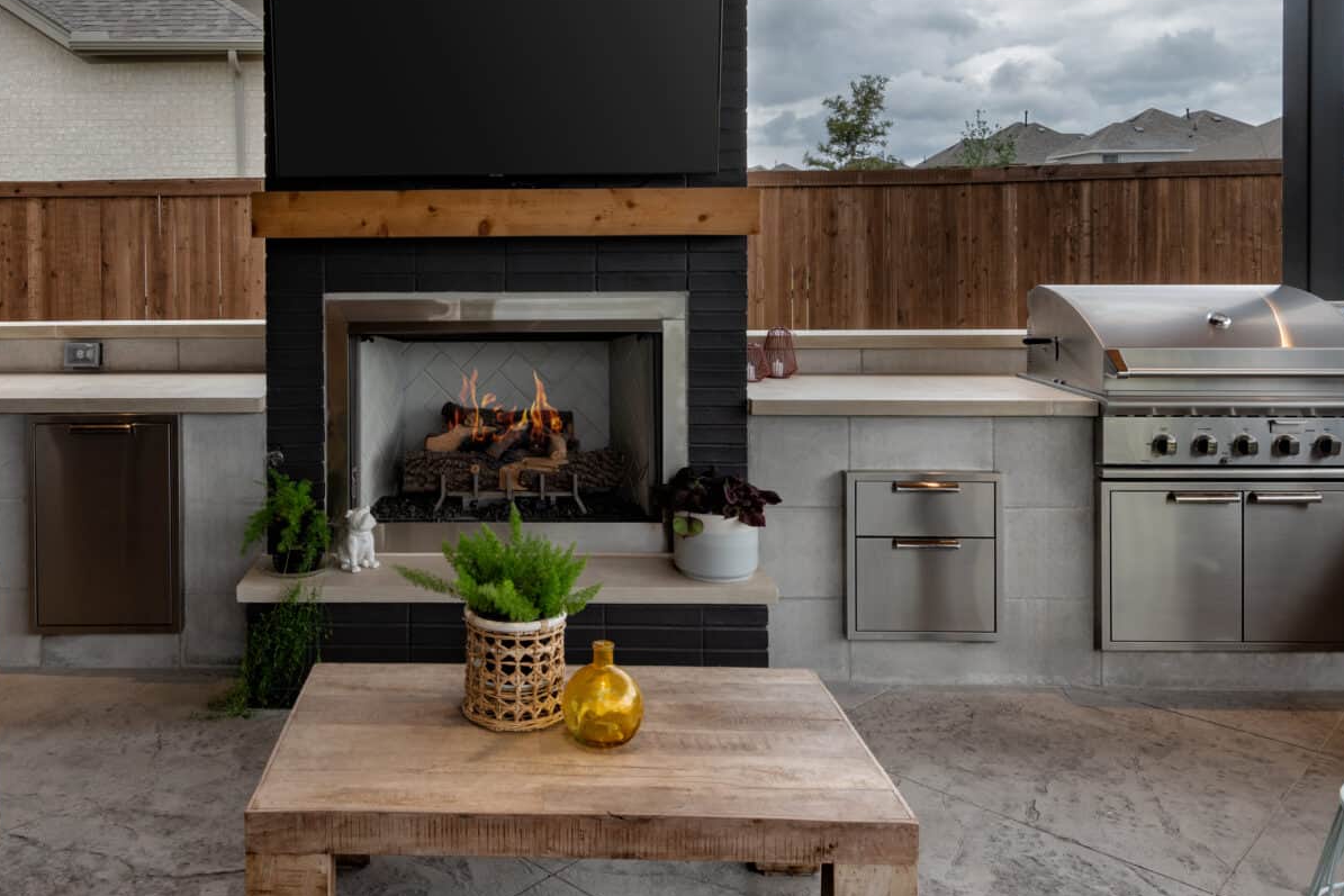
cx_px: 496
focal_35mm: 30
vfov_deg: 42.7
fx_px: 1120
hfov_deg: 61.0
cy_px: 259
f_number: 8
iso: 64
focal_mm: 14
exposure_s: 1/20
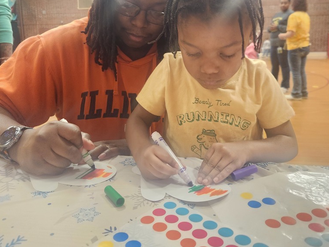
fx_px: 295
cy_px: 88
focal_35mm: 31
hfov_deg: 58.4
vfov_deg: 44.9
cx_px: 164
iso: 500
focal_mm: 5.4
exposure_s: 1/60
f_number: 1.8
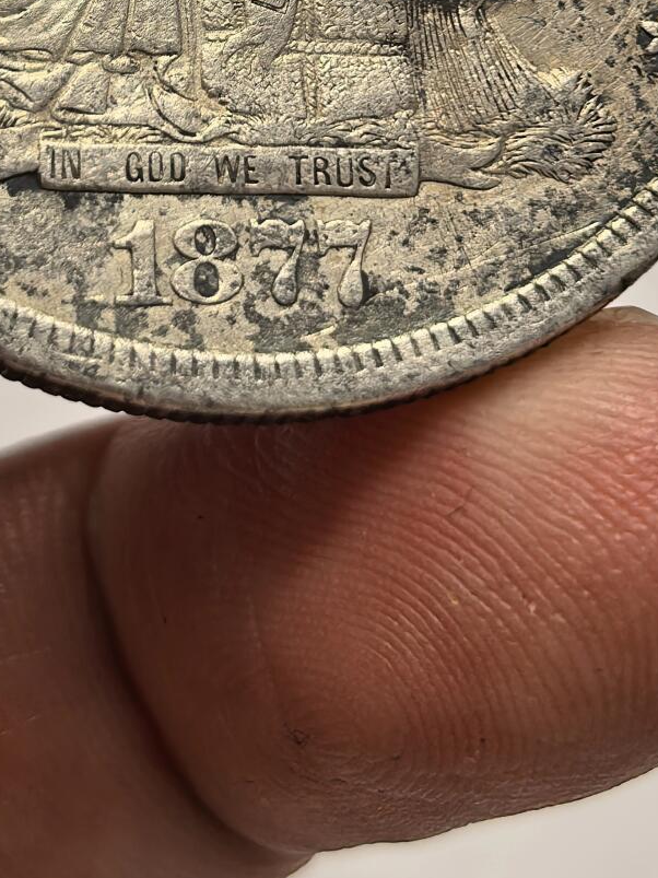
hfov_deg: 12.2
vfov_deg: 15.8
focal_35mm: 121
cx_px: 204
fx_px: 3068
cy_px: -81
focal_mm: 6.98
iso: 200
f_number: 2
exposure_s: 1/100
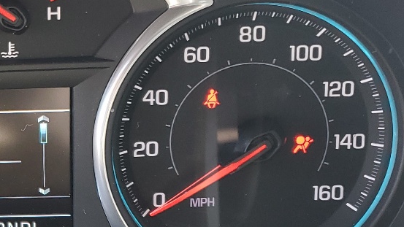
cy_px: 93
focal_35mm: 82
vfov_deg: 14.7
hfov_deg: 23.6
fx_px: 878
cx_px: -83
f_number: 1.5
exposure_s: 1/60.2
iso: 54
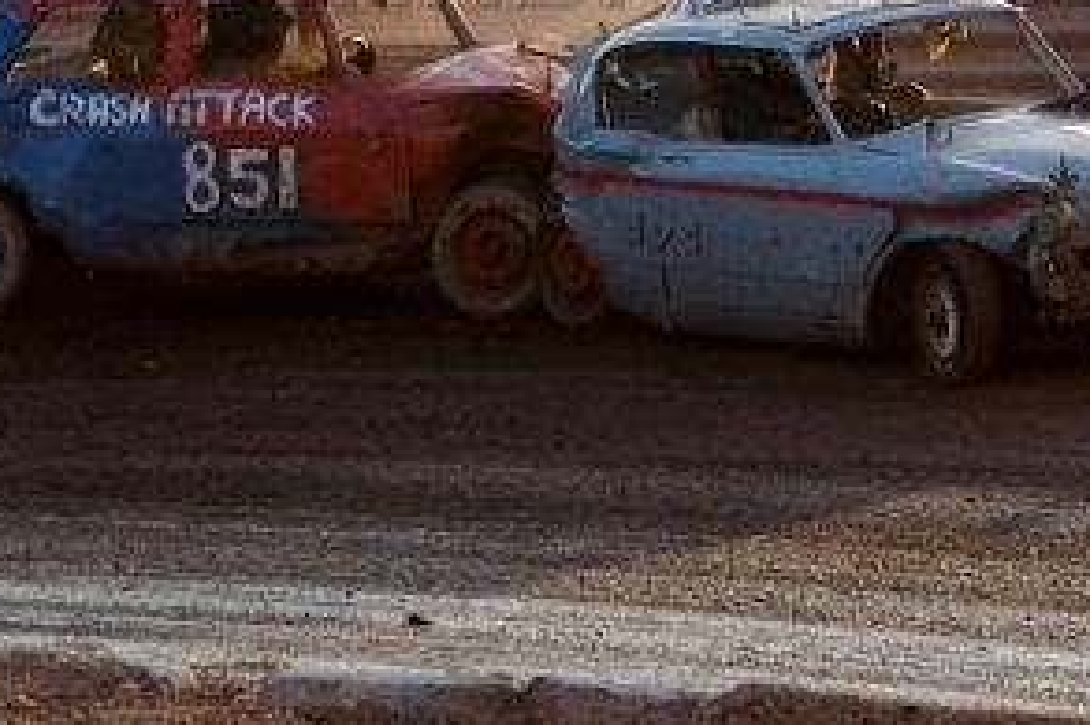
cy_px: -22
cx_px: 539
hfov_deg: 9.7
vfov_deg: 6.4
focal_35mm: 213
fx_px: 6448
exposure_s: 1/500
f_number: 5.3
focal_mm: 65
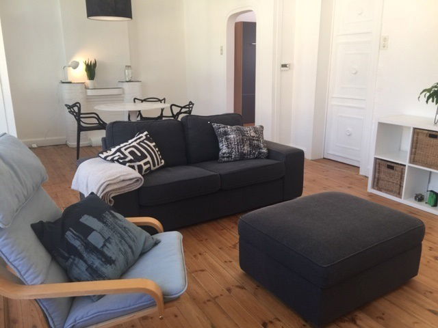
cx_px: 219
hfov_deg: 61.7
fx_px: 367
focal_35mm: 29
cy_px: 164
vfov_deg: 48.2
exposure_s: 1/33
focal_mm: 4.15
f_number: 2.2
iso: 32
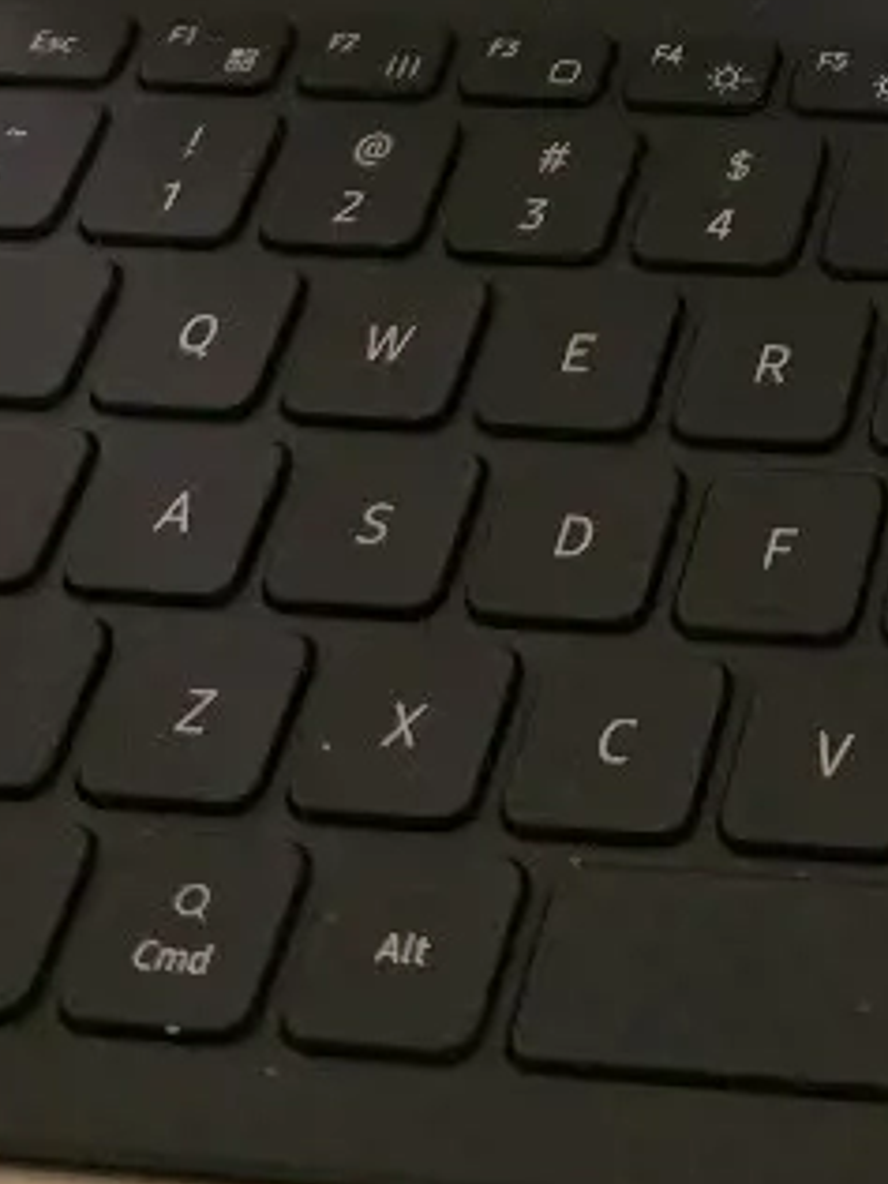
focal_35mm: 97
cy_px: -530
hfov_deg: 14.2
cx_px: 1334
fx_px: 3318
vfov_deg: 18.2
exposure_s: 1/101
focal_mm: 6.3
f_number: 1.7
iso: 1250
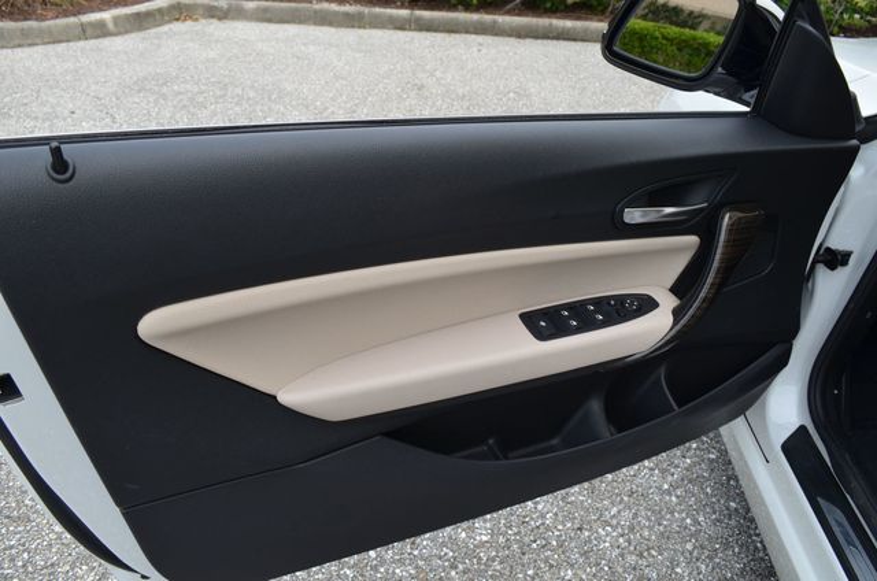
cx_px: 438
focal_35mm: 27
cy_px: 290
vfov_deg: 47.7
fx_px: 656
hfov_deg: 67.5
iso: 100
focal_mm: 18
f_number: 6.3
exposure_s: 1/125
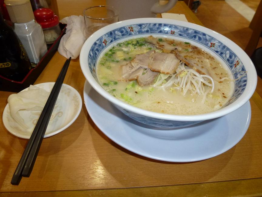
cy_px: 98
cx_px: 131
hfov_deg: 69.4
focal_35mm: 25
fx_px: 189
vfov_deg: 54.9
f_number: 3.3
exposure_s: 1/60
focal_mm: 4.3
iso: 250
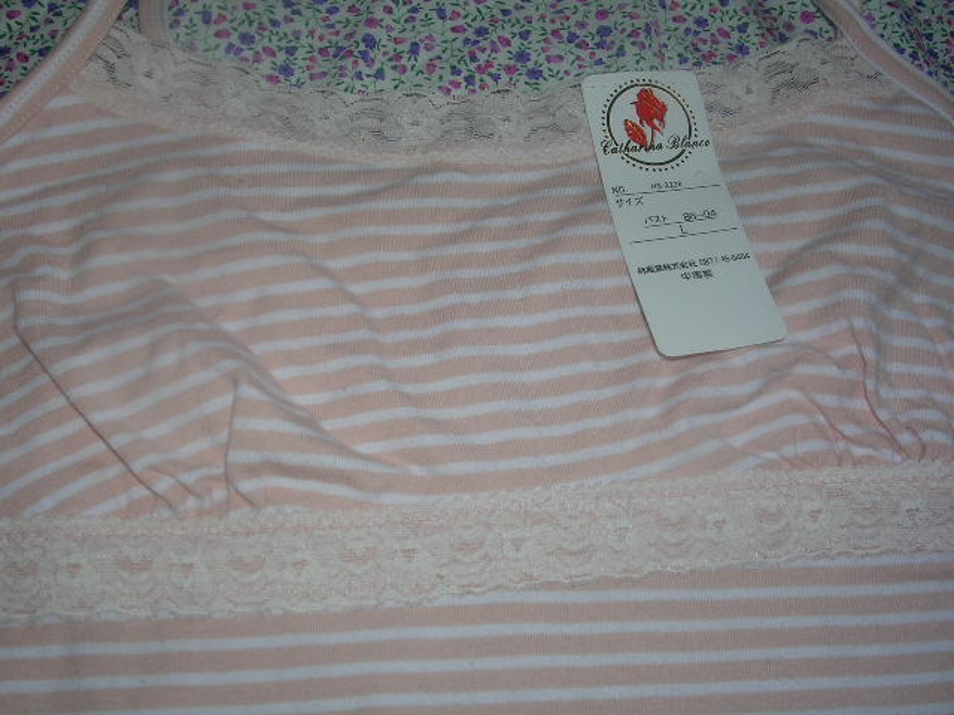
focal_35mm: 38
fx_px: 1047
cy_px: 358
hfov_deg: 49.0
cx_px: 477
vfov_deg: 37.7
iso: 50
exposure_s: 1/60.1
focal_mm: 5.8
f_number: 5.6
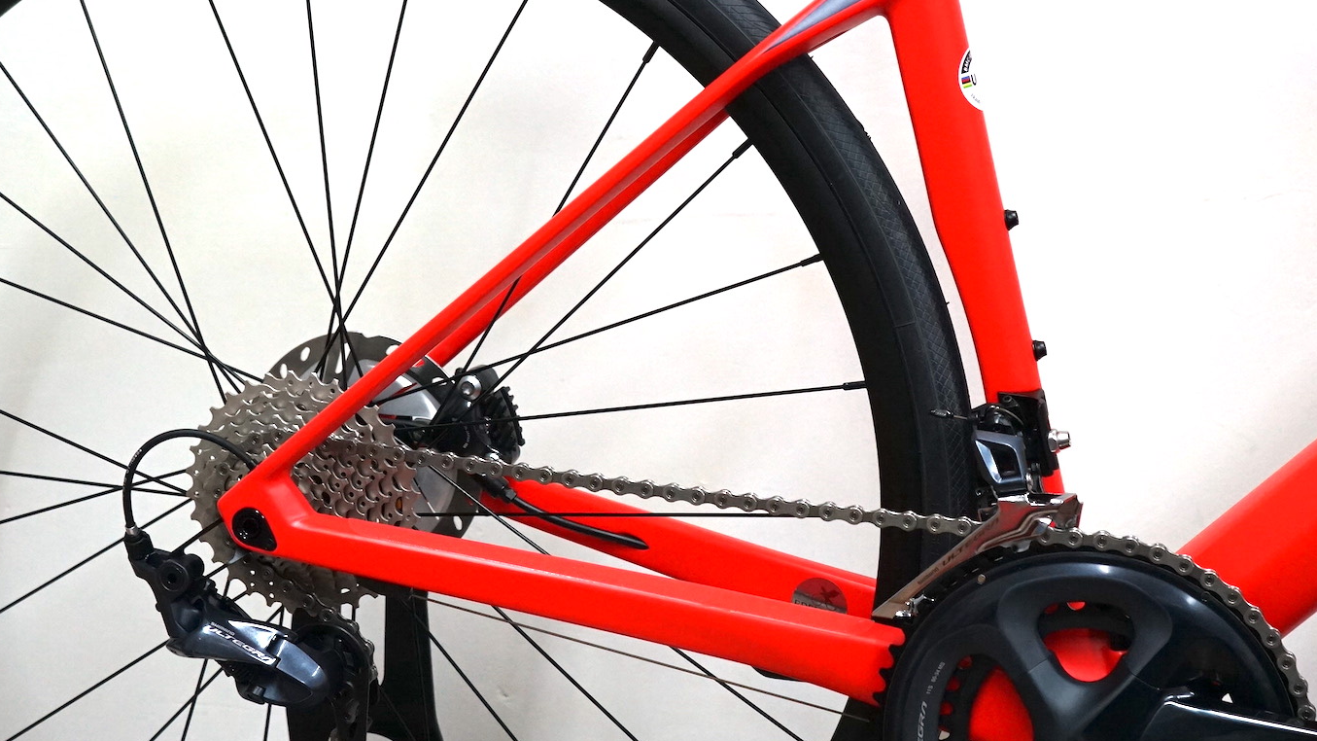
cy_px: 298
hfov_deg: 34.8
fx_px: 2095
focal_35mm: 60
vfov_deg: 20.0
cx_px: 745
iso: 2000
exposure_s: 1/160
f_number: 4.5
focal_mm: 37
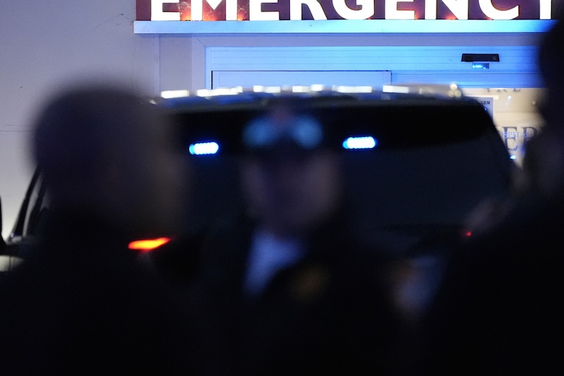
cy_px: 171
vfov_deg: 4.3
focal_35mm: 317
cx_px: 335
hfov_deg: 6.5
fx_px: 4967
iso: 8000
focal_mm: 200
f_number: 2.8
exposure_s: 1/500
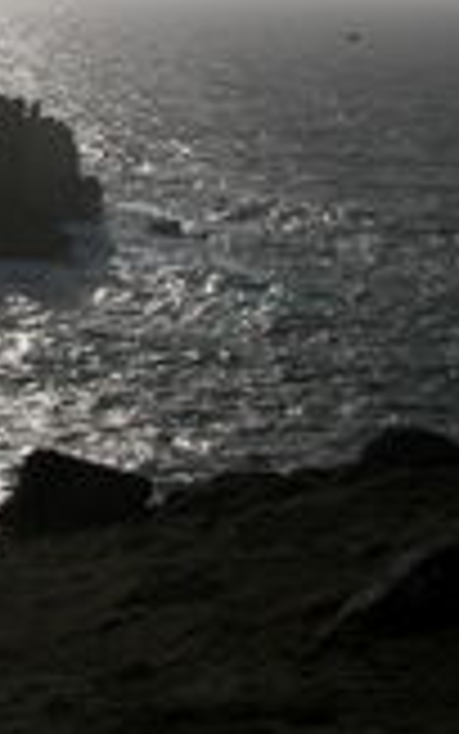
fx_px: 1820
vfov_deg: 22.3
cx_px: -202
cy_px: 81
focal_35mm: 91
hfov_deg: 13.6
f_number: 8
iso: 100
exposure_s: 1/2193
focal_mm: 8.9
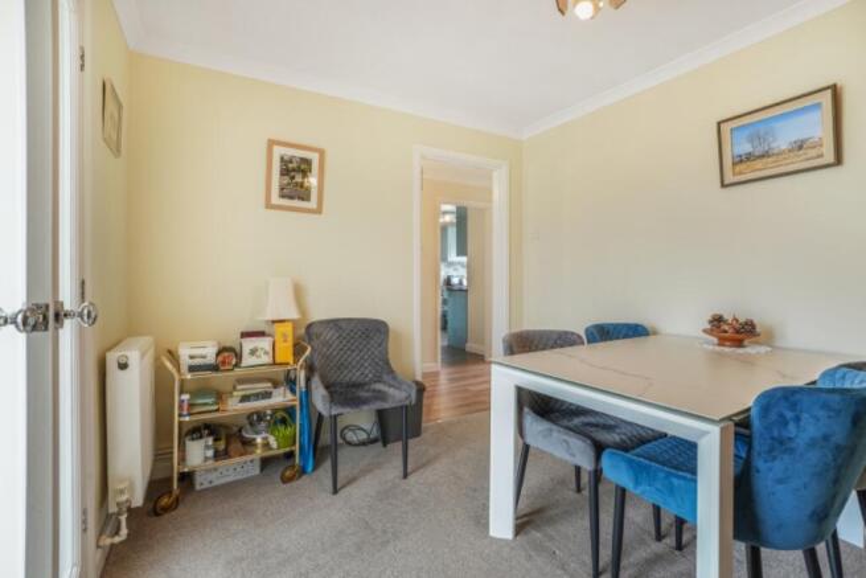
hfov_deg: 96.7
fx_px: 385
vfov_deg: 73.8
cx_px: 433
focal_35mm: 16
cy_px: 289
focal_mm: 16
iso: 400
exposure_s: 1/4
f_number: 8
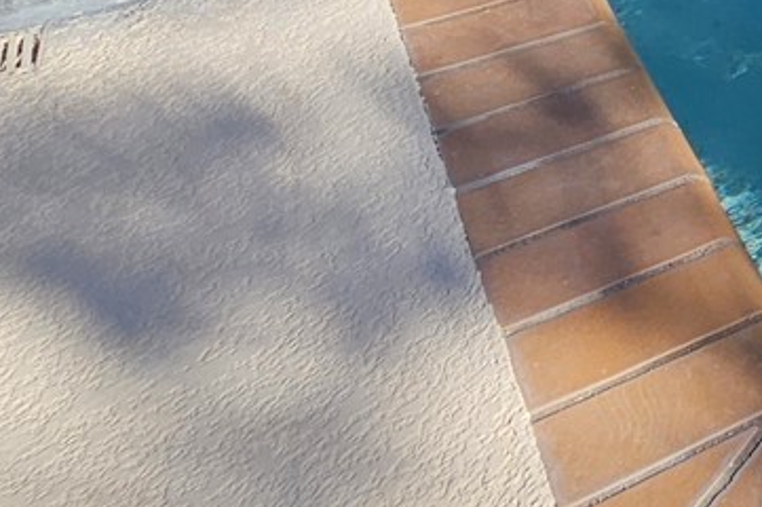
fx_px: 1269
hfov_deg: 23.8
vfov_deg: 19.1
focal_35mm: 60
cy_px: -302
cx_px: 1233
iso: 50
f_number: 2.2
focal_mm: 2.2
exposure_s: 1/2222
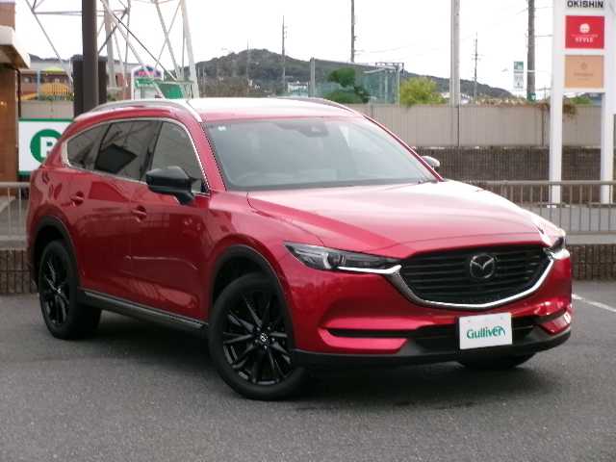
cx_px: 308
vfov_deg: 15.6
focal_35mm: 95
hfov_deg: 20.7
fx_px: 1691
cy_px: 231
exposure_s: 1/60
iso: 262
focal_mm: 16.9
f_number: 5.8
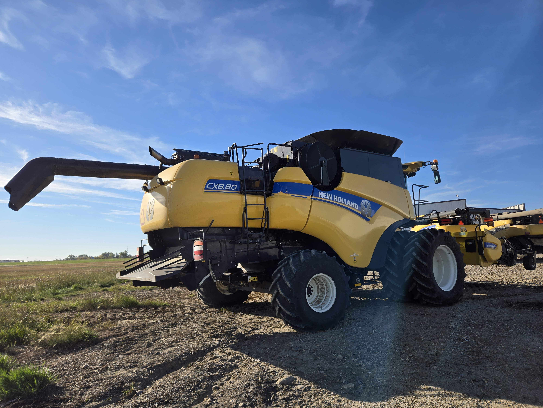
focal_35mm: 23
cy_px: 204
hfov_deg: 73.9
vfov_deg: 58.9
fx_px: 361
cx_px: 272
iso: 25
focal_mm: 5.4
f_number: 1.8
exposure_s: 1/1799
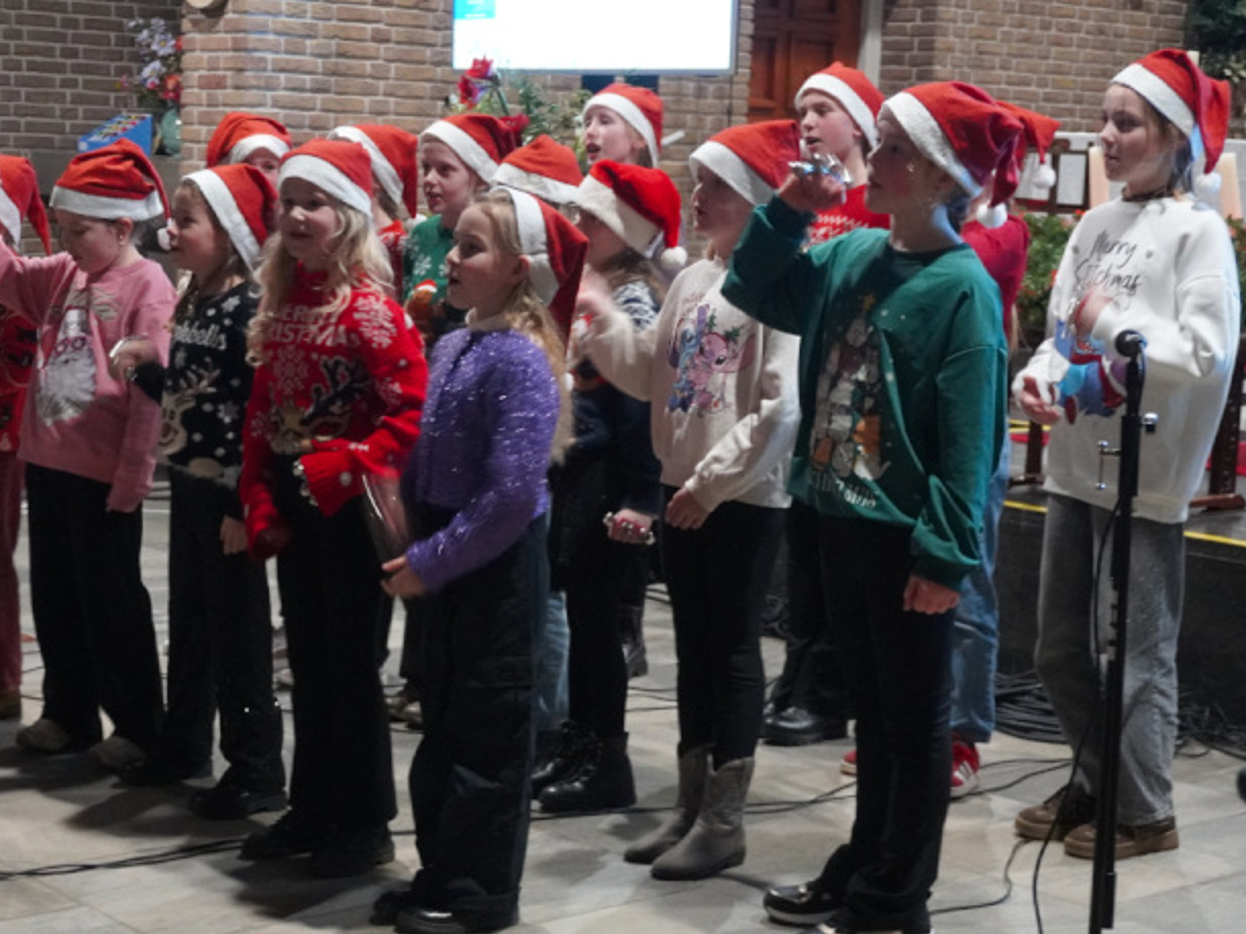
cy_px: 529
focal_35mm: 68
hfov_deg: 28.5
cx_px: 530
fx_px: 2447
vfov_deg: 21.6
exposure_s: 1/25
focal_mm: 36
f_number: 5.6
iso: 6400
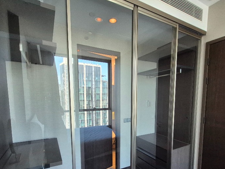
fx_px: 123
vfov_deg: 66.8
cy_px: 113
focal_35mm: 19
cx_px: 115
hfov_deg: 84.7
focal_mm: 1.74
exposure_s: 1/50
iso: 800
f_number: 2.2
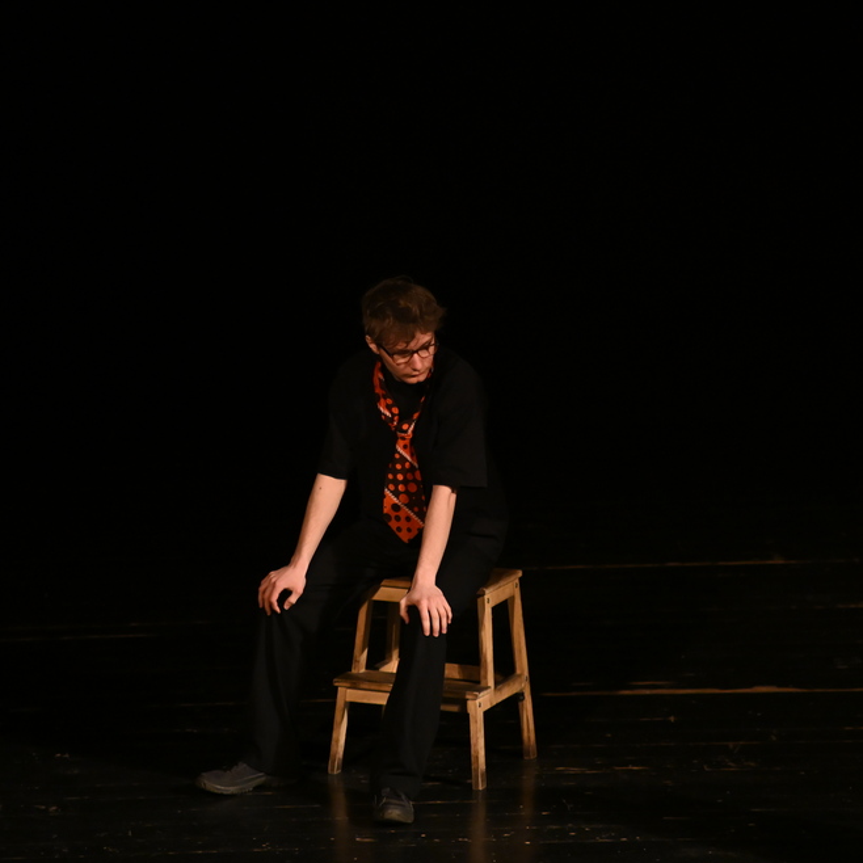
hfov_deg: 5.7
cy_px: 428
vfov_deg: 5.7
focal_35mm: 310
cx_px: 399
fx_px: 8744
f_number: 2.8
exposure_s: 1/160
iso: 4000
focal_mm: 200
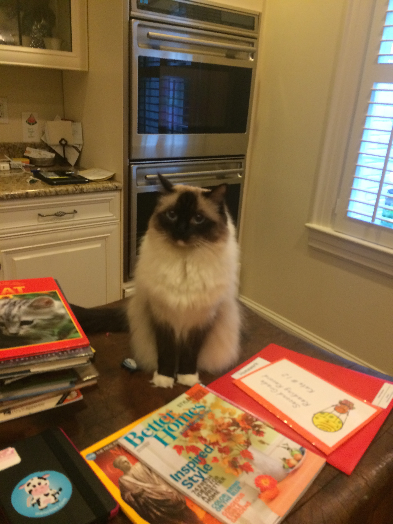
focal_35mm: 30
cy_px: 262
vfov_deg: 60.0
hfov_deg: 46.8
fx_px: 454
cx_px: 196
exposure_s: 1/30
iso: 200
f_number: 2.2
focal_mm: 4.12
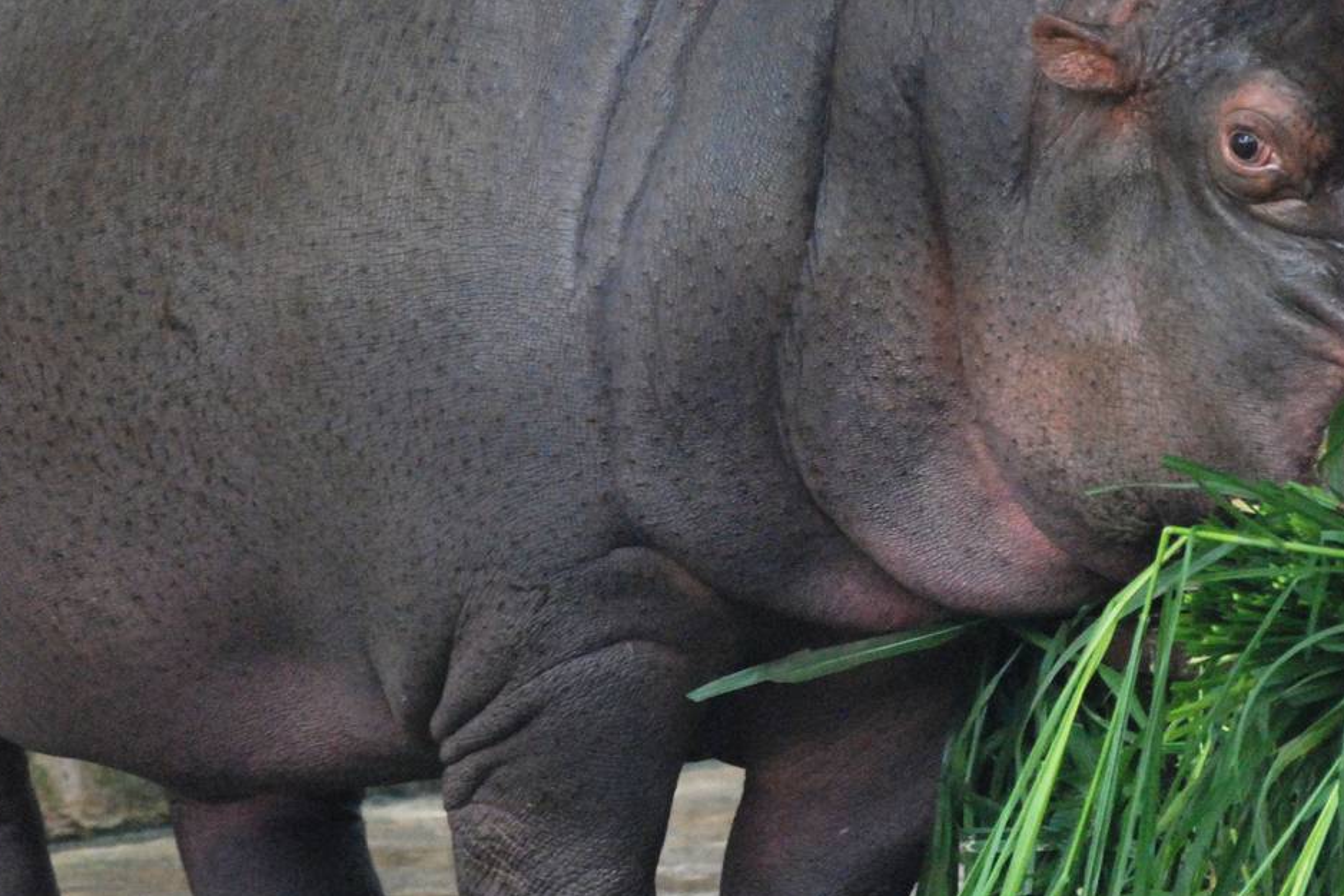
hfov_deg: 4.1
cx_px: 780
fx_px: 18622
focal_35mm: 499
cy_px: 376
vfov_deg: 2.8
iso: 1600
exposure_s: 1/160
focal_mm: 195
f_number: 4.8
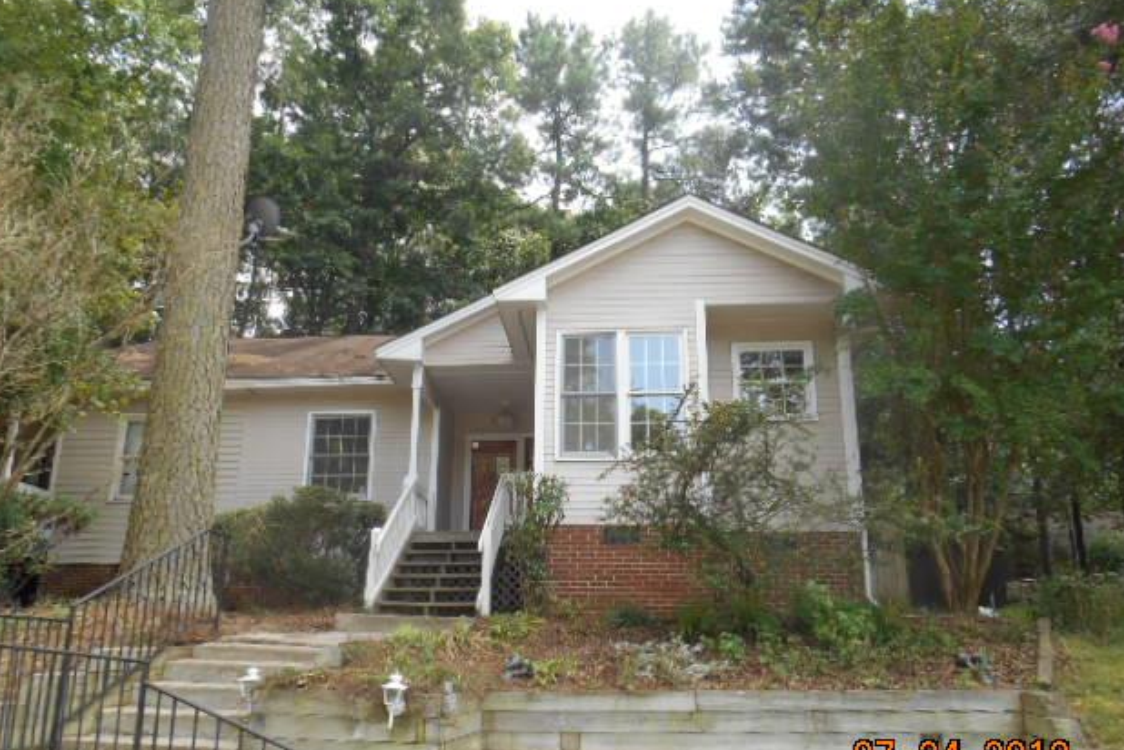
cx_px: 557
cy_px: 413
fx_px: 874
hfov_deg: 65.5
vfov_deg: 46.3
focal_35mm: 28
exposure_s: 1/160
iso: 80
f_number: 3.4
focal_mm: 4.7
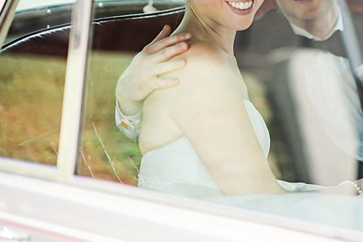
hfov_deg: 21.0
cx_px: 320
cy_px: 60
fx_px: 958
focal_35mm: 95
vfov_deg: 14.3
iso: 160
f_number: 1.4
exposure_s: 1/2000
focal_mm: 50
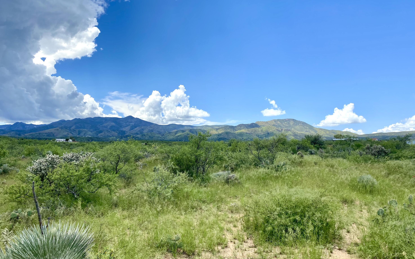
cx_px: 204
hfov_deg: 66.5
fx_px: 317
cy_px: 133
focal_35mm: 28
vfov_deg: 44.5
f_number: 1.8
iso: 32
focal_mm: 4.25
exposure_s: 1/2463
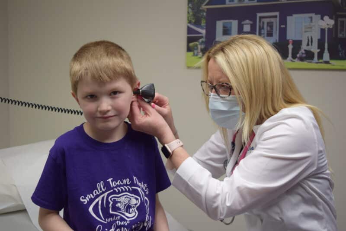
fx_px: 404
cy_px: 116
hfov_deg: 46.4
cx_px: 173
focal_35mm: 42
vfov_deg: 31.9
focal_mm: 28
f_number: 4.5
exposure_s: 1/80
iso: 400
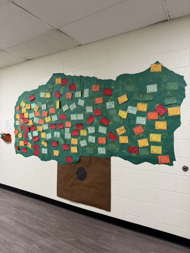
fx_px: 176
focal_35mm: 24
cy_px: 126
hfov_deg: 56.8
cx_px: 95
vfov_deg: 71.6
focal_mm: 6.76
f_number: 1.78
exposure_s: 1/60
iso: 100
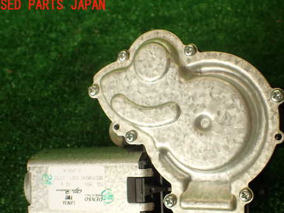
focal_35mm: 43
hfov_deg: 43.5
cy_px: 141
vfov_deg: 33.3
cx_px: 180
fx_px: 353
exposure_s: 1/80
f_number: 2.4
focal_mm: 5.79
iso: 100
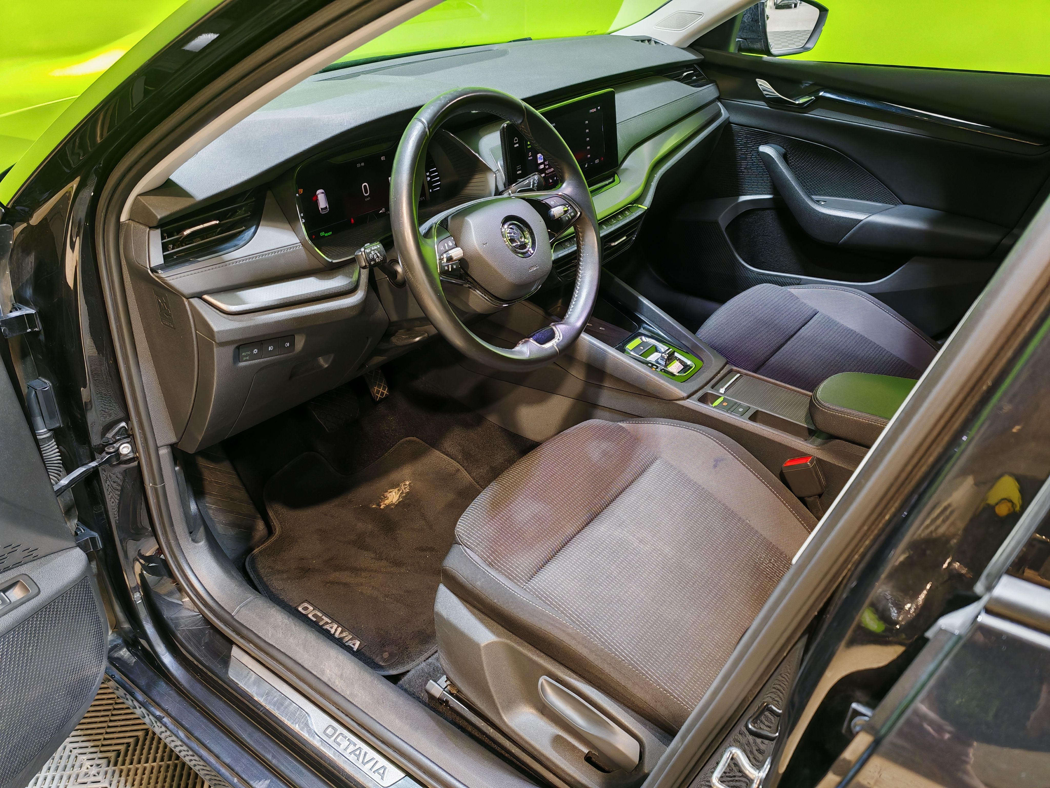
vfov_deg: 51.4
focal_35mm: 27
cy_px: 394
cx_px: 525
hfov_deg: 65.3
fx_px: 819
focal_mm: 6.83
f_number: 1.4
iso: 80
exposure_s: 1/50
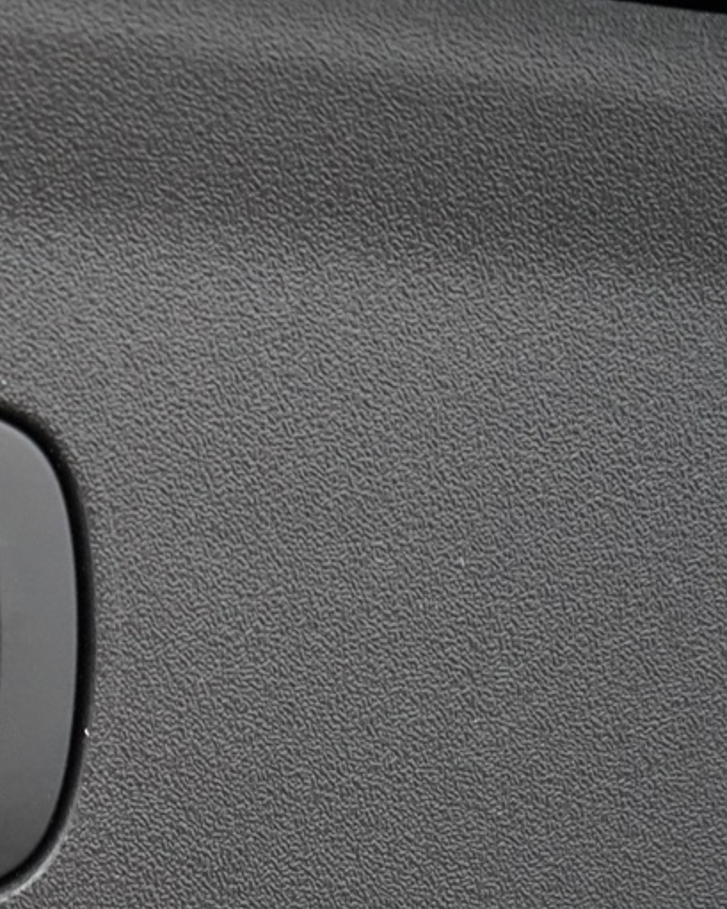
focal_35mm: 113
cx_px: -418
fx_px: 3038
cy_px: 628
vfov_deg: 16.9
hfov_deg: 12.8
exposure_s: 1/80
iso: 4000
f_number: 4
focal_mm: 38
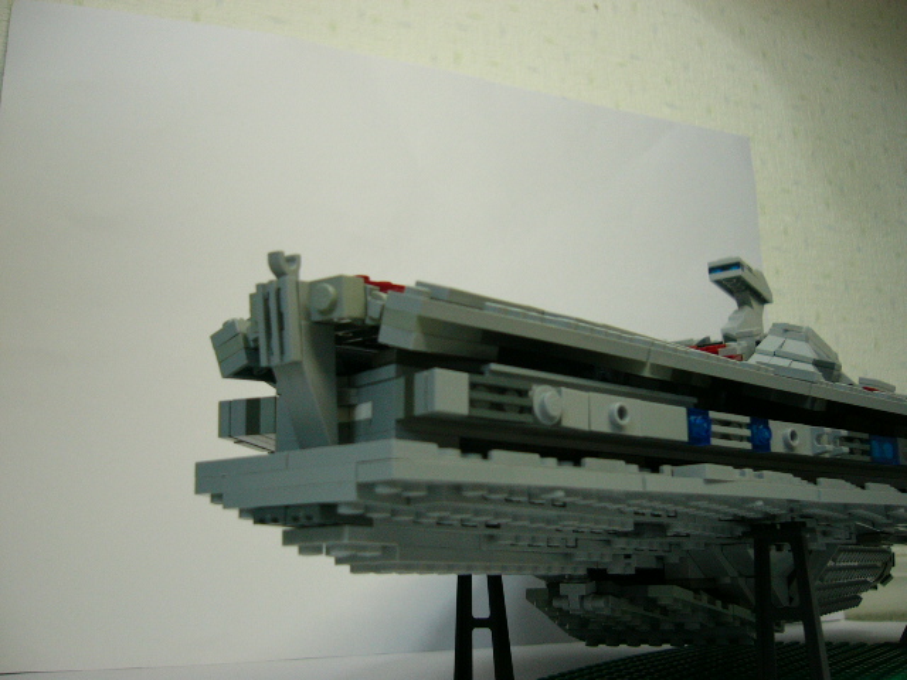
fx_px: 917
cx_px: 454
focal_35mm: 35
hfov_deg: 52.6
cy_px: 340
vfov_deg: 40.7
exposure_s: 1/30
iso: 150
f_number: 2.8
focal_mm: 5.8
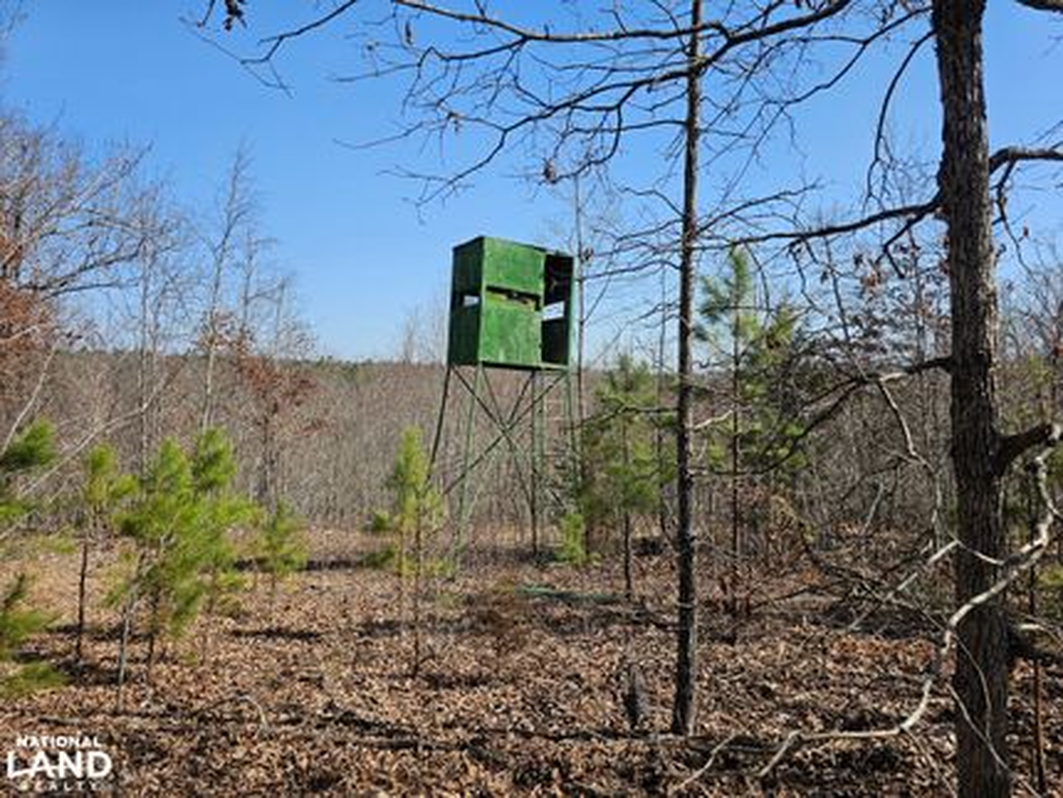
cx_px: 532
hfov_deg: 73.9
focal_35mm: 23
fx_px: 707
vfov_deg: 58.9
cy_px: 399
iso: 40
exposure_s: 1/2000
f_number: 1.7
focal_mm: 6.3
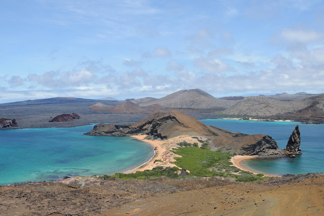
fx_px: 324
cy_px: 108
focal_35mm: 36
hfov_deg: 53.1
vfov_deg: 36.9
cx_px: 162
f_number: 10
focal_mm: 24
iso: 200
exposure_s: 1/400
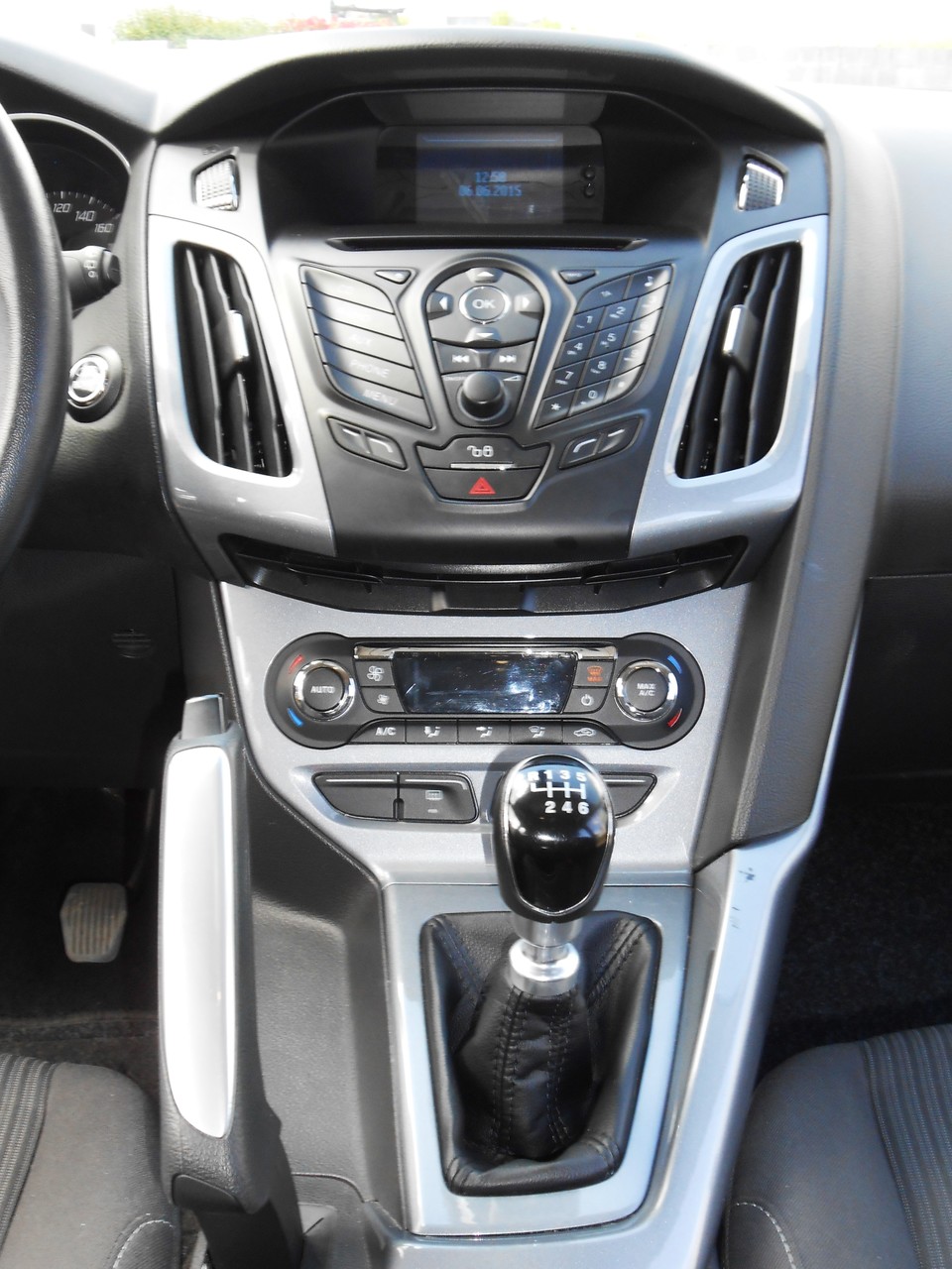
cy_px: 634
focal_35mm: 49
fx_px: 1797
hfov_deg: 29.7
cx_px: 476
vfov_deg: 38.9
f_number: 4.8
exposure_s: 1/60
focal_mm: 8.8
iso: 200
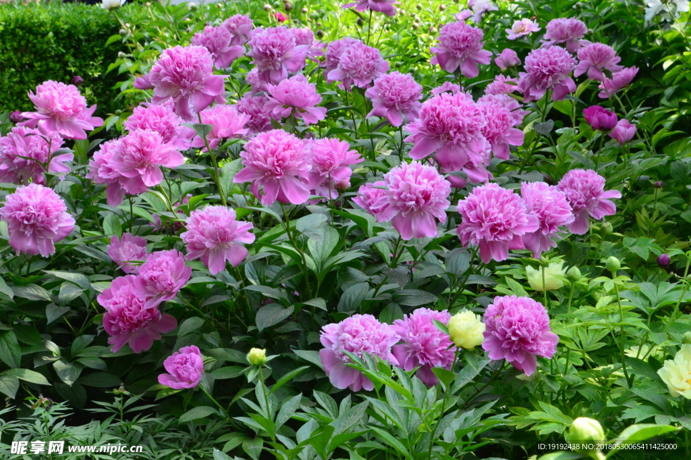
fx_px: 2301
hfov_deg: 17.1
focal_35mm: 120
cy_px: 230
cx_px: 346
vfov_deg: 11.4
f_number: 20
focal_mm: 80
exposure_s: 1/250
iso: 2800
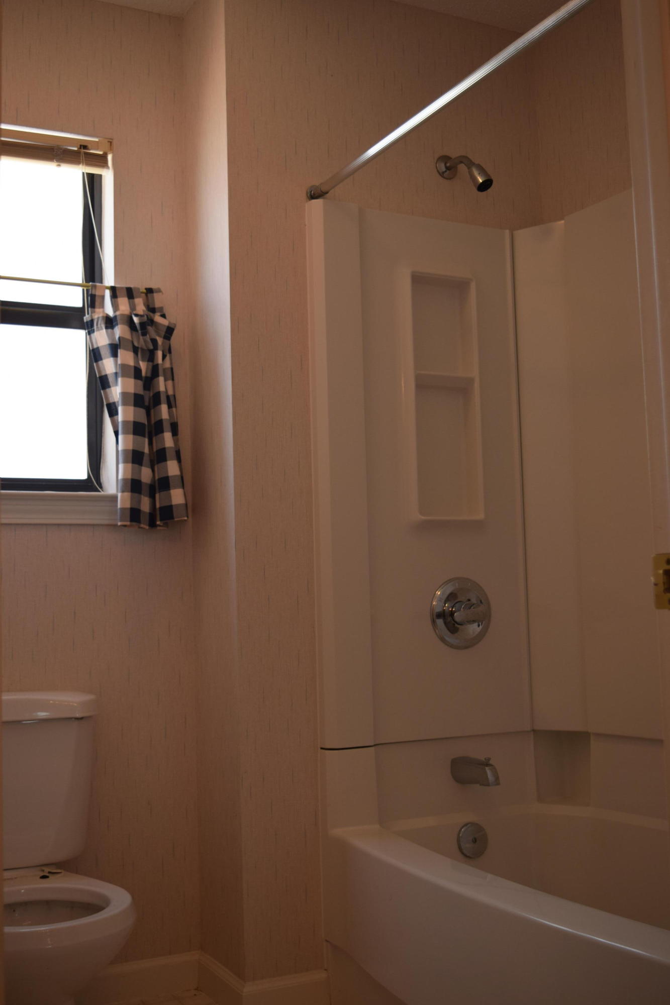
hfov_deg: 31.9
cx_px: 335
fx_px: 1173
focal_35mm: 42
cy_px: 502
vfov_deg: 46.4
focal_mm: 28
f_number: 5
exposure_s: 1/100
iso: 400
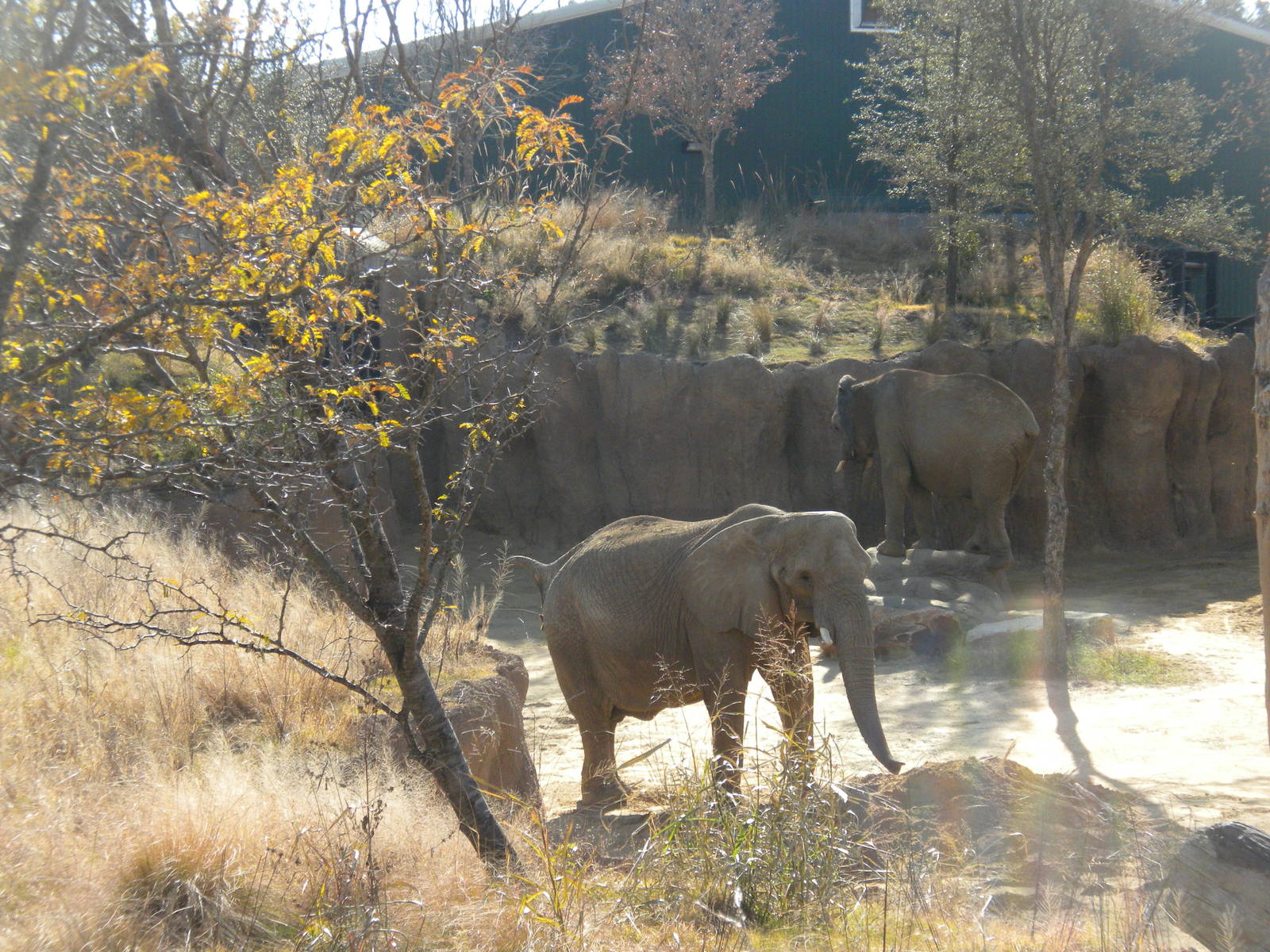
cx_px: 635
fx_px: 3119
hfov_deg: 23.0
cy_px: 476
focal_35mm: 85
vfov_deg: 17.4
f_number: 5.1
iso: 177
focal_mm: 15
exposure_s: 1/556
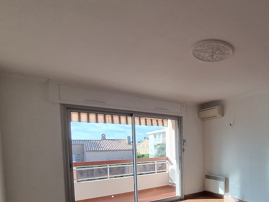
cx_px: 215
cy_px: 152
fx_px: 179
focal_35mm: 23
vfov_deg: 55.9
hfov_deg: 67.1
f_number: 2.2
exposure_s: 1/261
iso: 50
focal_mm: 2.2
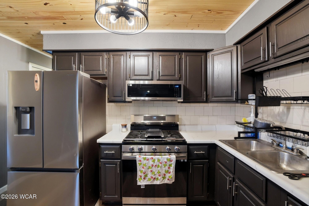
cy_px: 103
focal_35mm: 15
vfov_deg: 77.3
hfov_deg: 100.4
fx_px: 129
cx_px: 154
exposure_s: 1/80
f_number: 4
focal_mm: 10
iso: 100
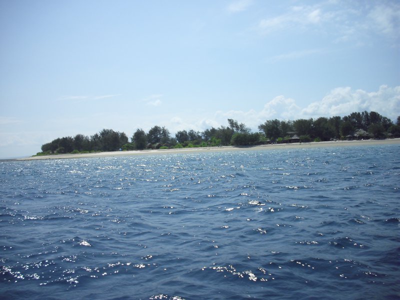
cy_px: 150
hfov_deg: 49.0
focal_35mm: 38
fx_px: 439
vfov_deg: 37.7
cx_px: 200
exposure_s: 1/500
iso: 100
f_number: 8
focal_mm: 6.2
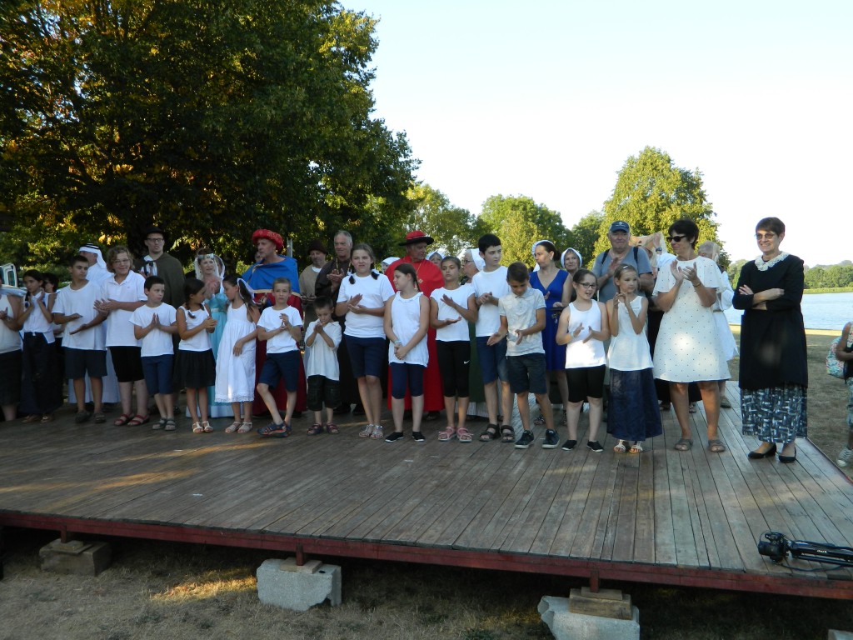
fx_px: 764
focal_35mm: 31
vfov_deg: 45.4
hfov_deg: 58.4
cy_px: 320
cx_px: 426
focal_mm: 5.6
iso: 80
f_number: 3.2
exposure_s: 1/200
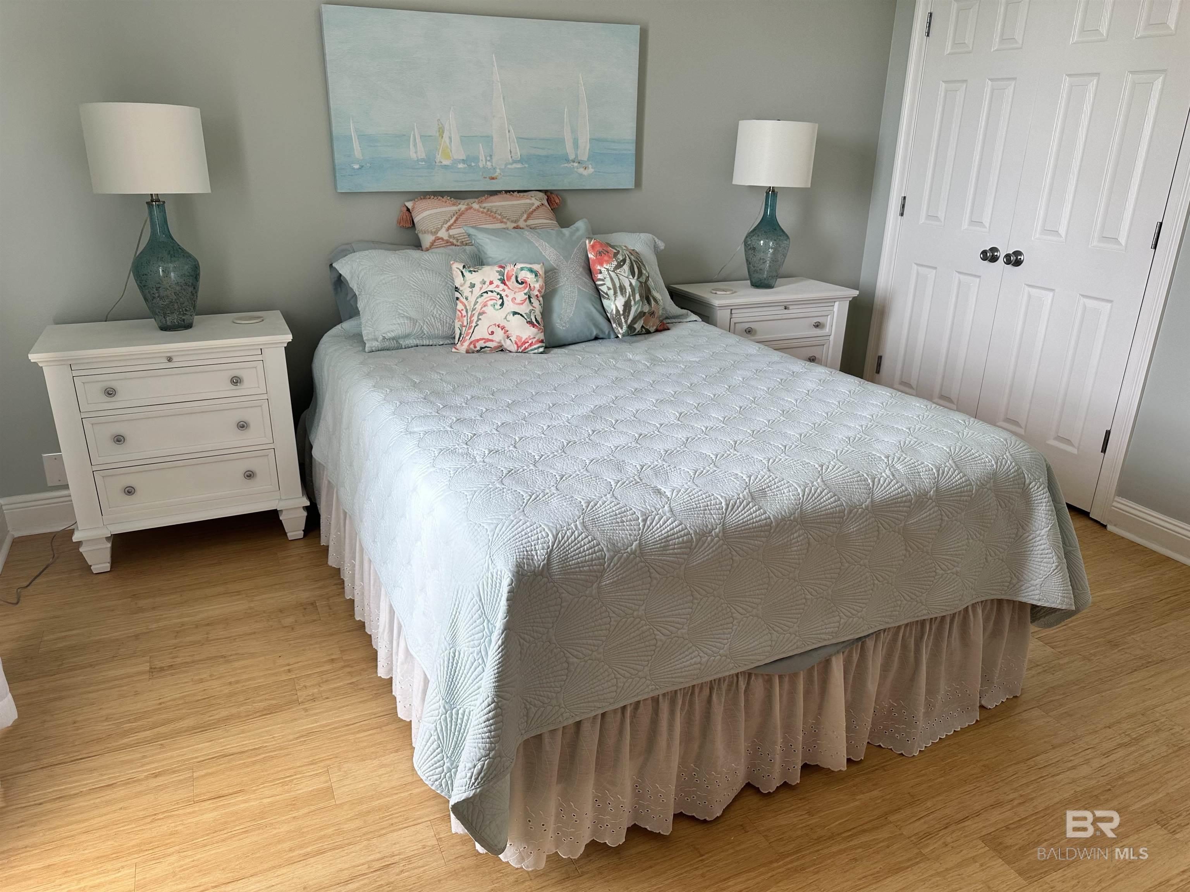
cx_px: 595
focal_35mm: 24
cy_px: 446
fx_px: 825
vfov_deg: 56.8
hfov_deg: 71.6
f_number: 1.78
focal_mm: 6.86
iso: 64
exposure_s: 1/120
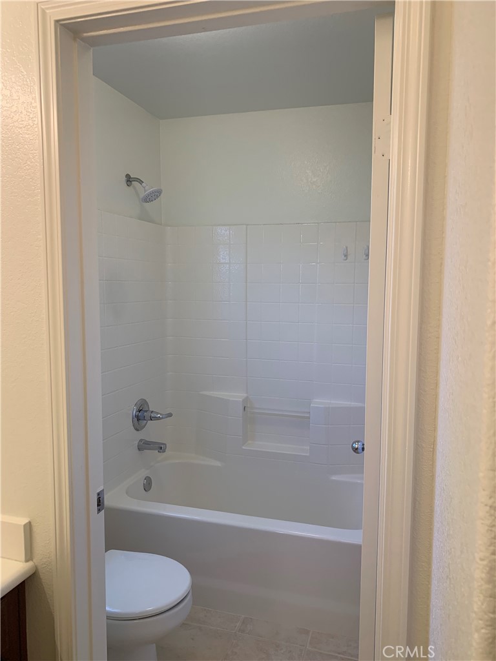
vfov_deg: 67.3
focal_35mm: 26
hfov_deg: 53.1
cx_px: 248
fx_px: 497
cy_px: 330
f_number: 1.8
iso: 64
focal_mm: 4.25
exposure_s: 1/120
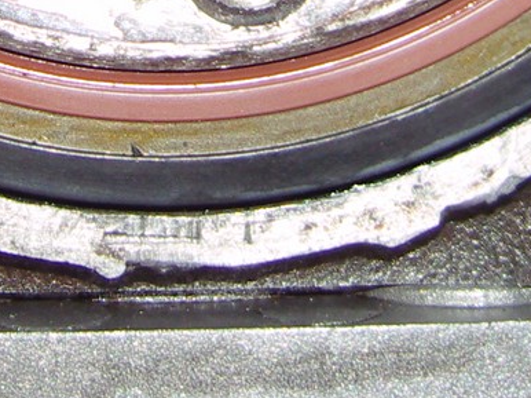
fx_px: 2162
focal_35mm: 141
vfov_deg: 9.8
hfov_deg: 14.0
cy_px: -399
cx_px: 149
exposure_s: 1/40
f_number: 2.8
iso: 100
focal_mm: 7.3
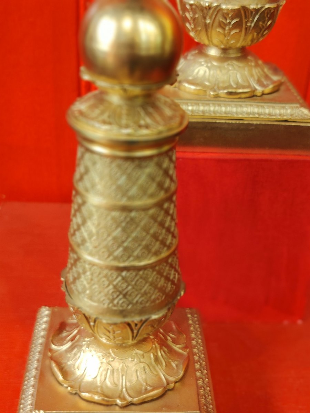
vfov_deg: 39.7
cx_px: 155
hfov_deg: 30.3
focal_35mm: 48
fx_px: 573
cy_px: 206
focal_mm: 5.25
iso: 437
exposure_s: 1/25
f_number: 4
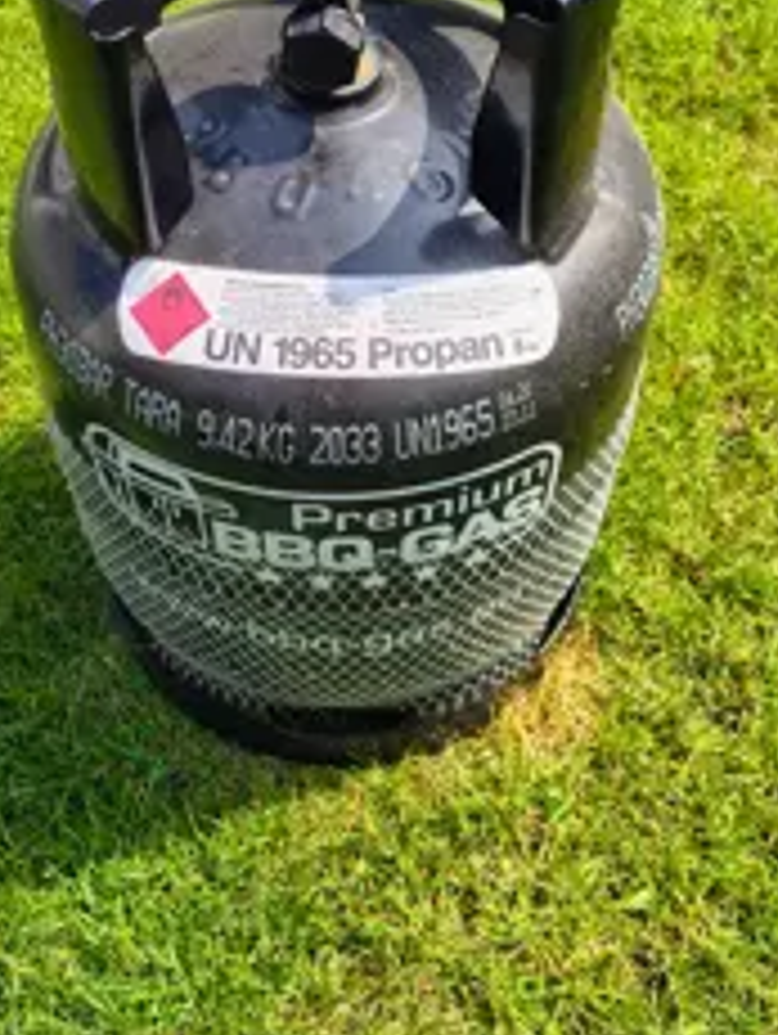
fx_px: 1196
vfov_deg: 45.9
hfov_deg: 36.0
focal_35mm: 40
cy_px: 328
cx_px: 337
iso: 101
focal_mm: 5.56
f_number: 1.8
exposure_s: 1/1814
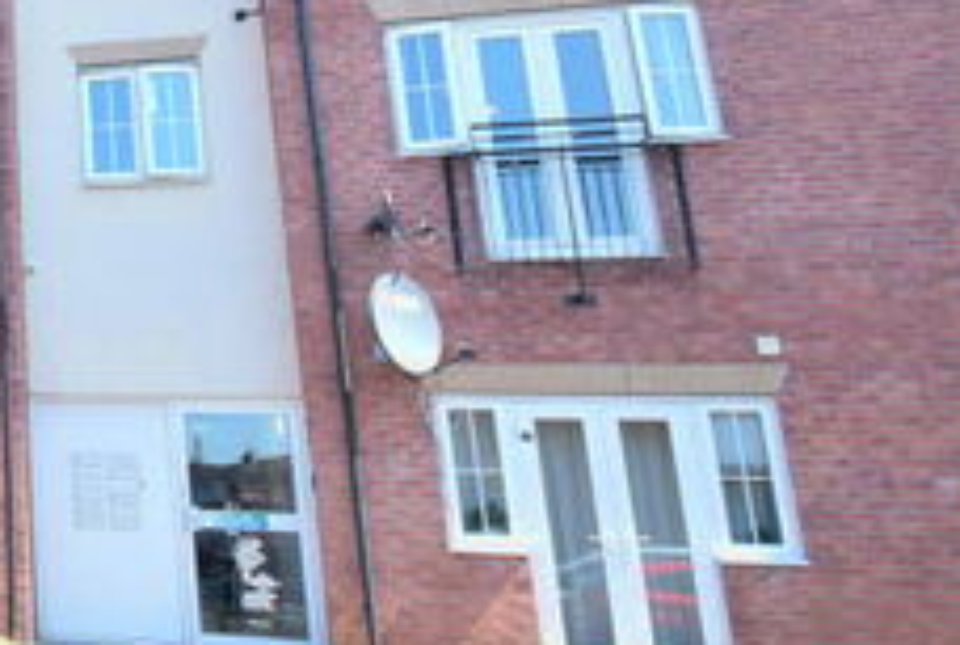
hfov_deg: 31.0
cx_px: -345
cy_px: 101
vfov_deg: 28.5
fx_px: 1229
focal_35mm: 46
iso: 100
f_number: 5
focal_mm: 10
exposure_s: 1/100
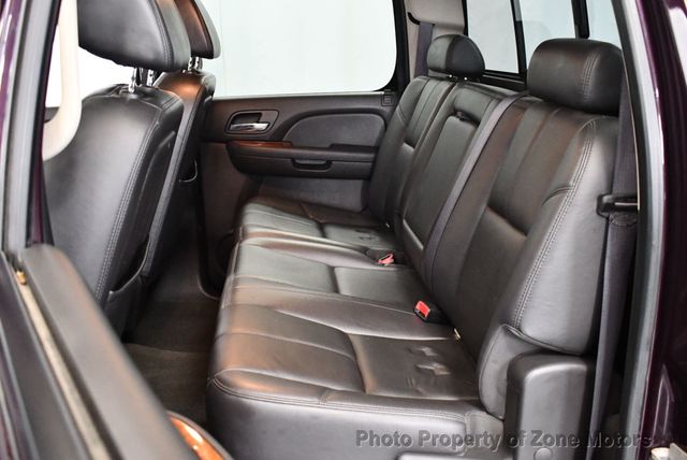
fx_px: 688
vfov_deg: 36.9
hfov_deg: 53.1
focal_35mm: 36
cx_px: 344
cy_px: 230
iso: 4000
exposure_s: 1/60
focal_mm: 18
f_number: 3.5
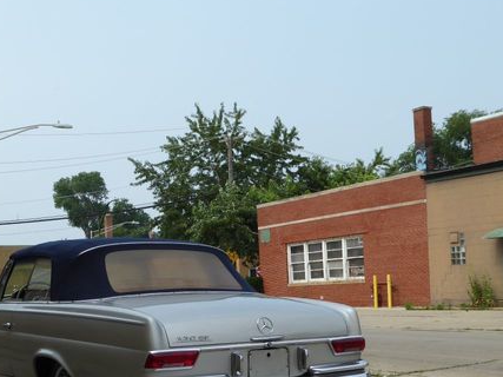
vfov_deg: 26.8
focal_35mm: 54
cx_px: 211
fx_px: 784
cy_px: 265
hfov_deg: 35.5
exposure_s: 1/800
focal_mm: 6.3
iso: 100
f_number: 3.7
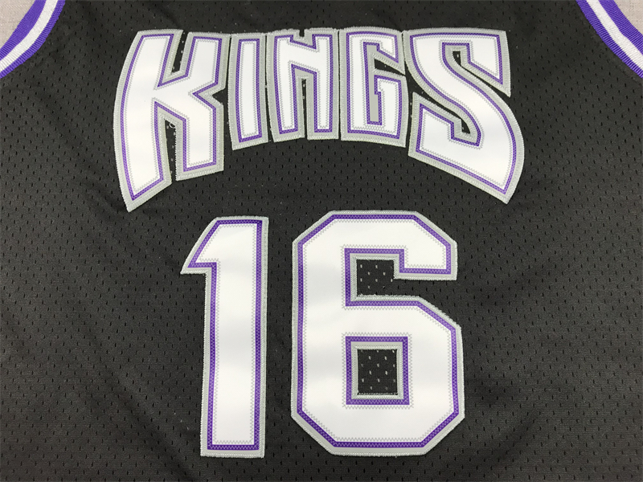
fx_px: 520
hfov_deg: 63.4
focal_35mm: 28
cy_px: 241
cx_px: 322
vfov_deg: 49.7
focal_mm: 3.99
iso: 32
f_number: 1.8
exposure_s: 1/100
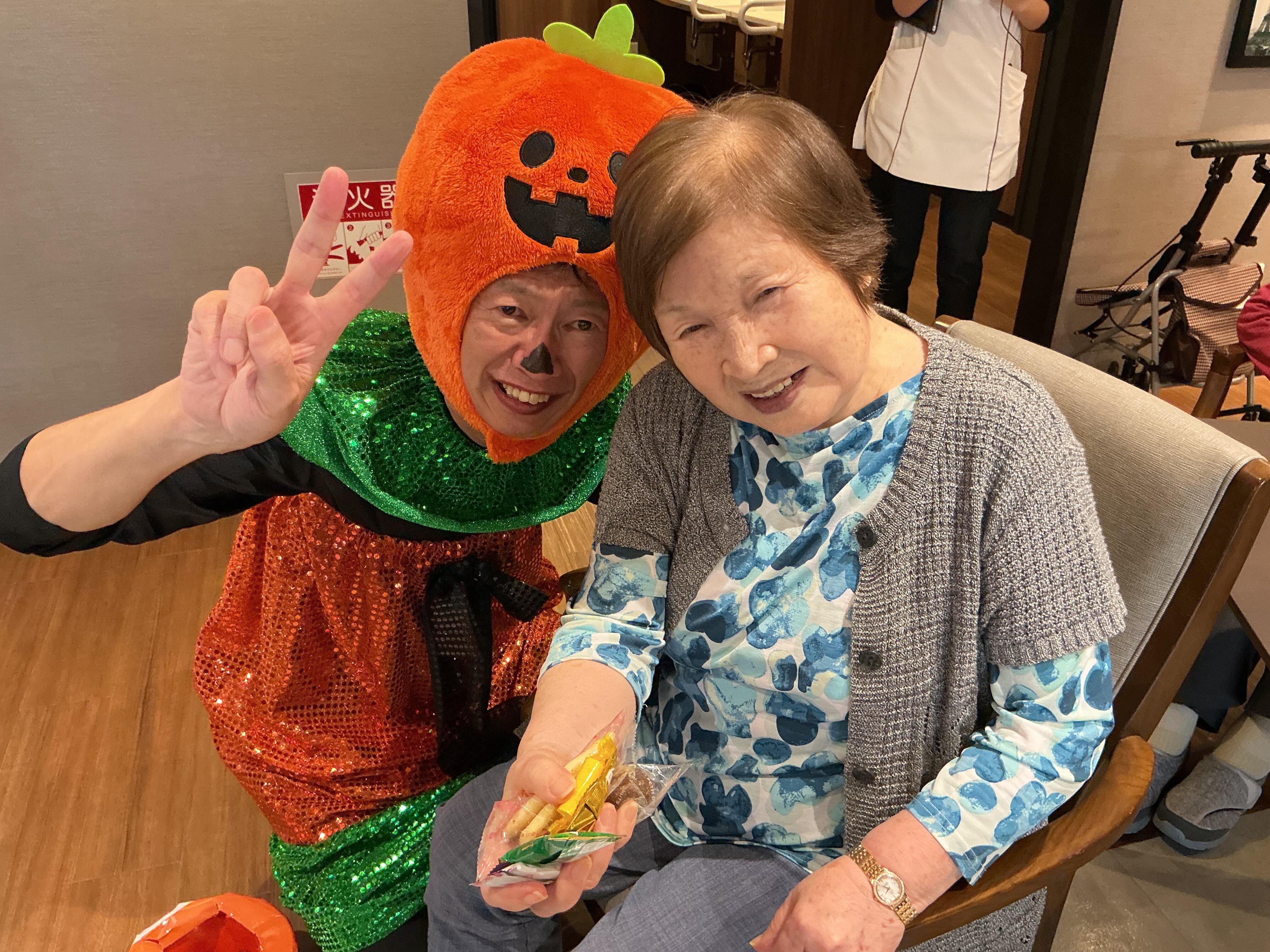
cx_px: 635
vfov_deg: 48.2
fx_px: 1064
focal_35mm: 29
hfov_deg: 61.7
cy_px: 476
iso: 200
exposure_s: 1/50
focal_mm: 3
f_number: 1.8
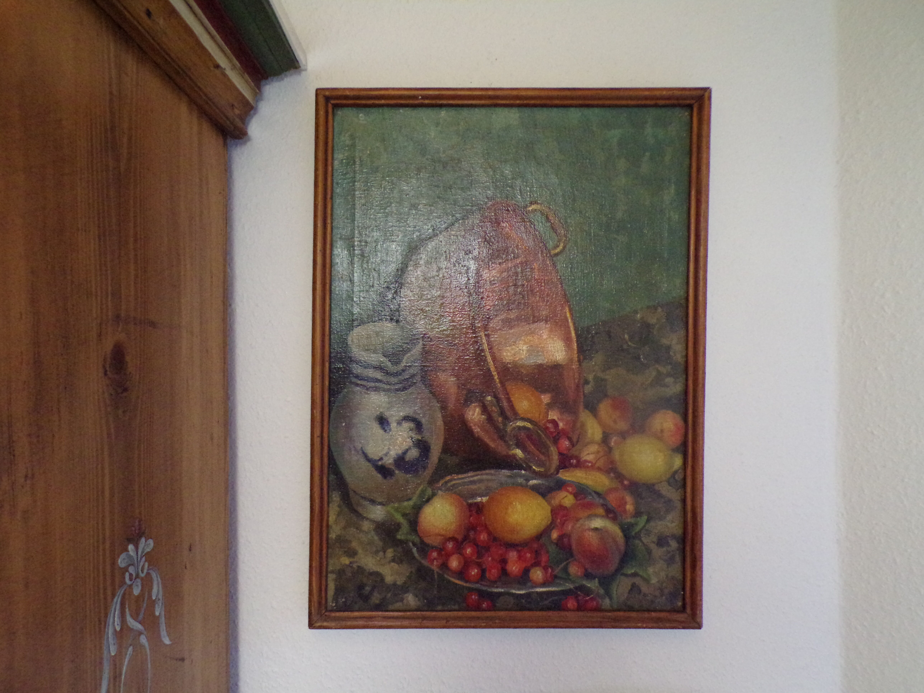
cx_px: 462
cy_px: 346
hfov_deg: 71.6
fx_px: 641
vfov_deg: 56.8
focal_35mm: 24
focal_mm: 4.3
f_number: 3
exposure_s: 1/60
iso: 780
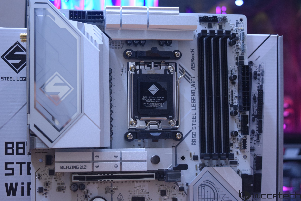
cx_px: 150
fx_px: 577
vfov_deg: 19.7
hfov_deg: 29.2
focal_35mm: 69
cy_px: 100
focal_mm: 46
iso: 1600
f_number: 5
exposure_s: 1/25
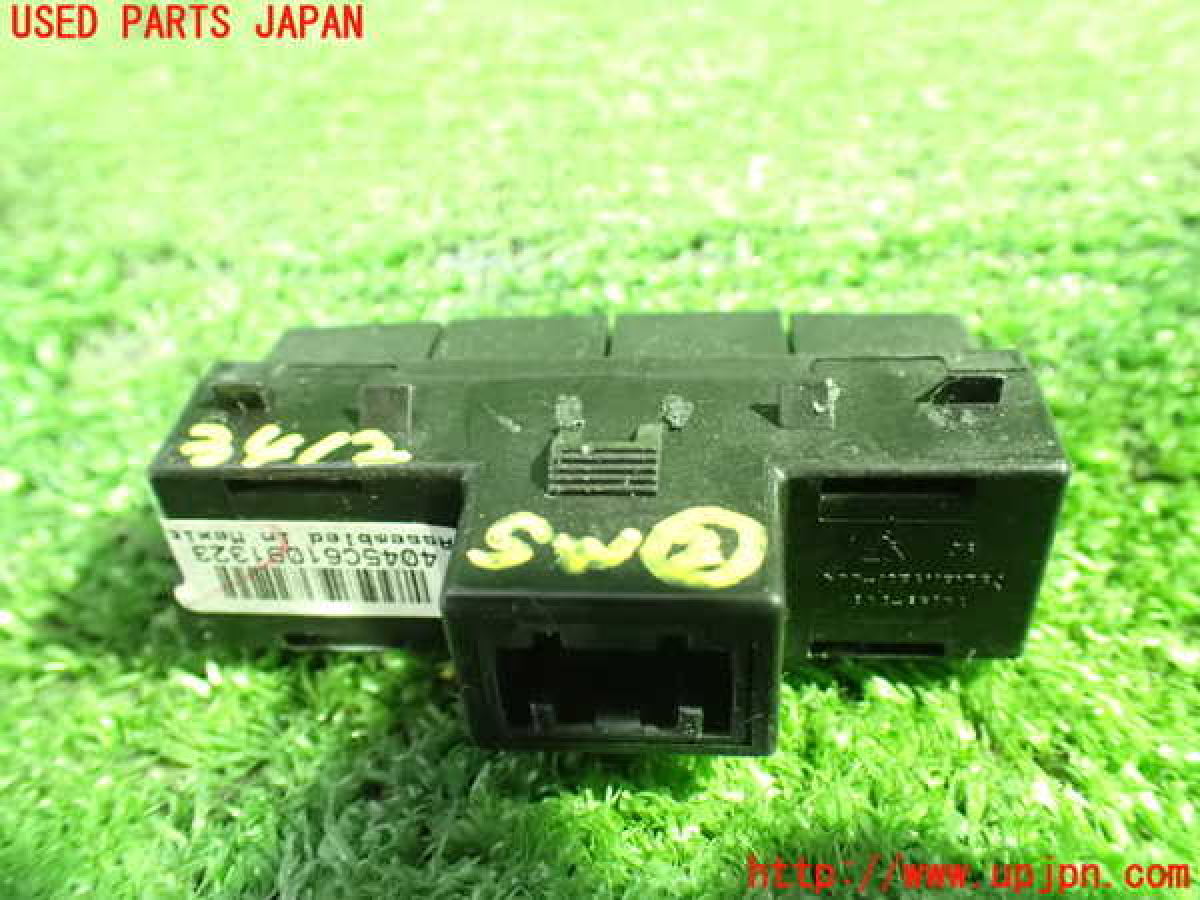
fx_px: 1040
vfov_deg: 46.8
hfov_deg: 60.0
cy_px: 450
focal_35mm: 30
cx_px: 600
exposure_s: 1/13
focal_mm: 5.4
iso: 1600
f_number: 2.3
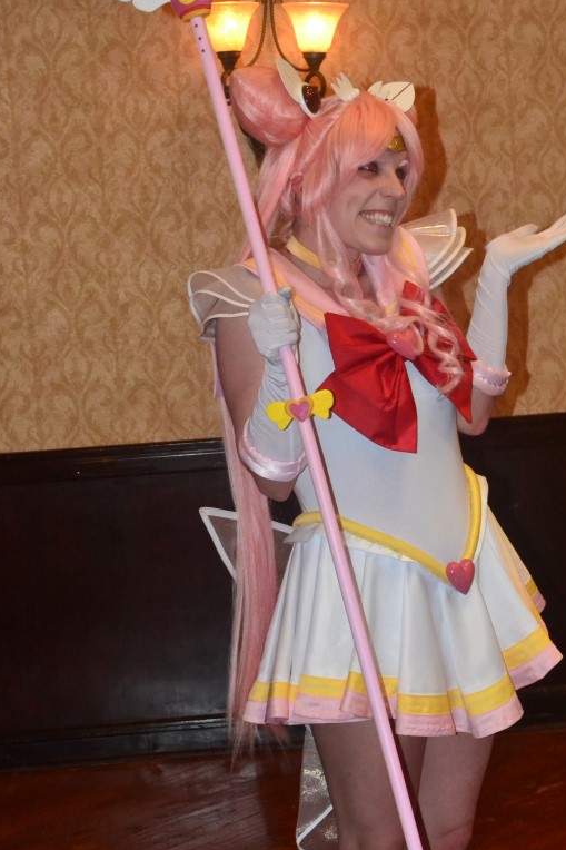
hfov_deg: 15.9
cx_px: 367
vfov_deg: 23.6
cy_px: 496
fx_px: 2029
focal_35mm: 86
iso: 3200
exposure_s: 1/60
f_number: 7.1
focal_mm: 38
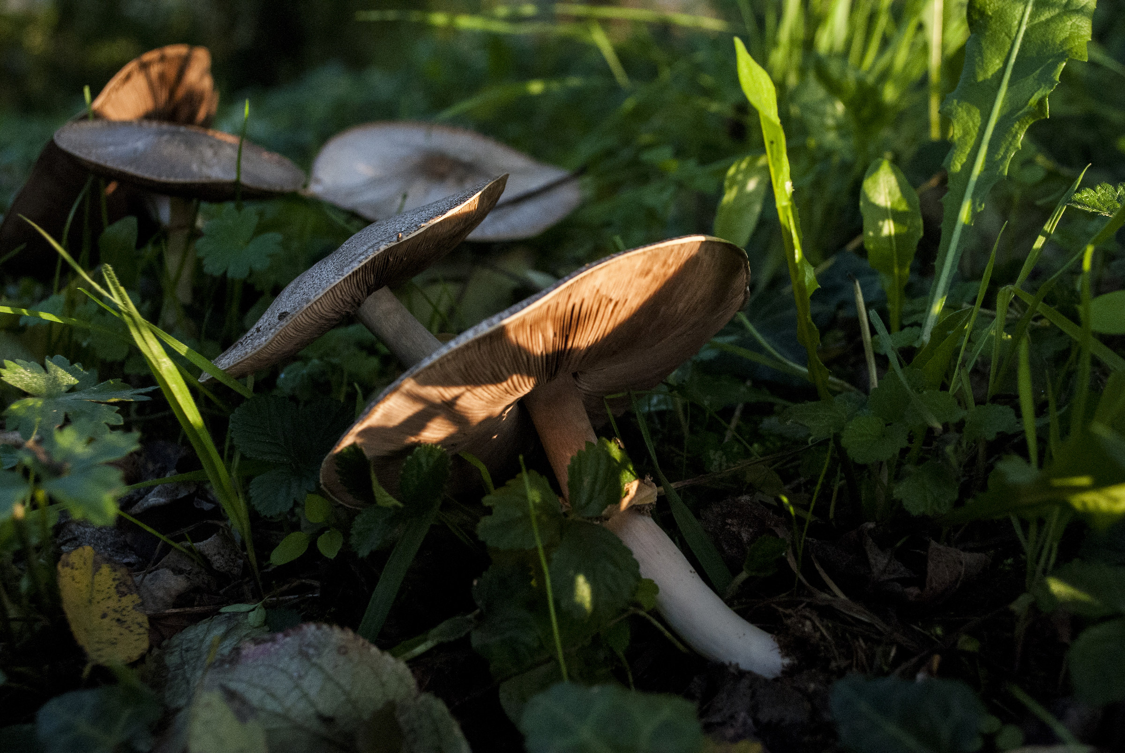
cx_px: 562
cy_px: 376
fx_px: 1595
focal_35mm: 51
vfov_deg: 26.5
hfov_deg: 38.8
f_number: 7.1
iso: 800
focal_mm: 34
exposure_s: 1/320
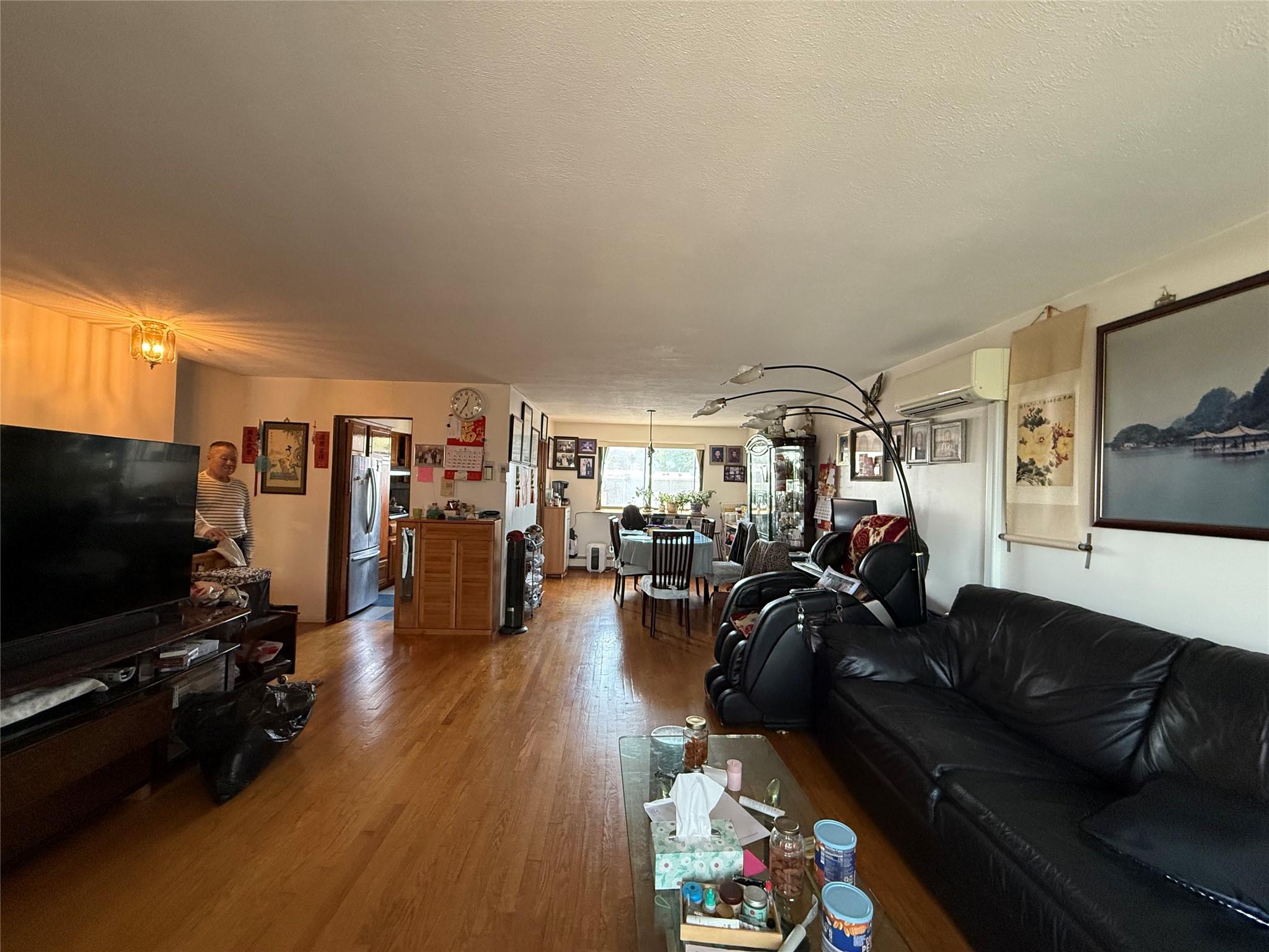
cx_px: 634
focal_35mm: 14
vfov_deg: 85.7
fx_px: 513
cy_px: 476
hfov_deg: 102.1
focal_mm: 2.22
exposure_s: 1/120
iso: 500
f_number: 2.2
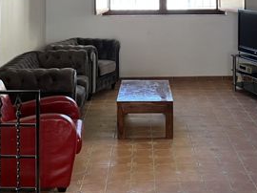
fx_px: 504
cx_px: 131
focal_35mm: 68
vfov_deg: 20.6
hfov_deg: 28.6
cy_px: -15
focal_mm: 5.1
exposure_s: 1/50
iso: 80
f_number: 1.6
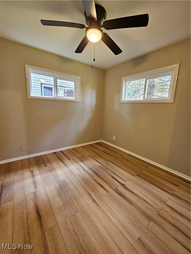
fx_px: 96
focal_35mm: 13
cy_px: 127
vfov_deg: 106.2
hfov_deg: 89.9
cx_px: 96
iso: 320
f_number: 2.2
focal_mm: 2.2
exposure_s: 1/40
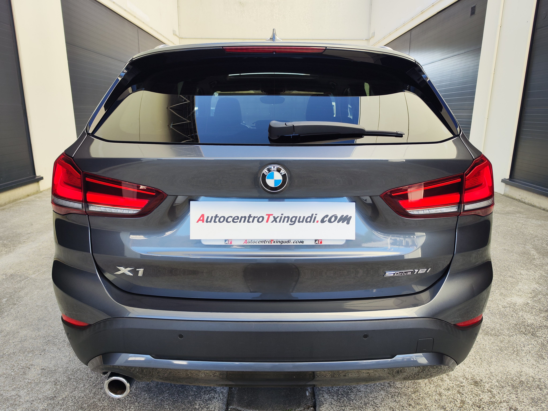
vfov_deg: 58.9
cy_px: 206
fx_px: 364
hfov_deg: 73.9
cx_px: 274
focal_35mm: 23
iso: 50
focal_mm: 7.01
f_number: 1.69
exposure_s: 1/185
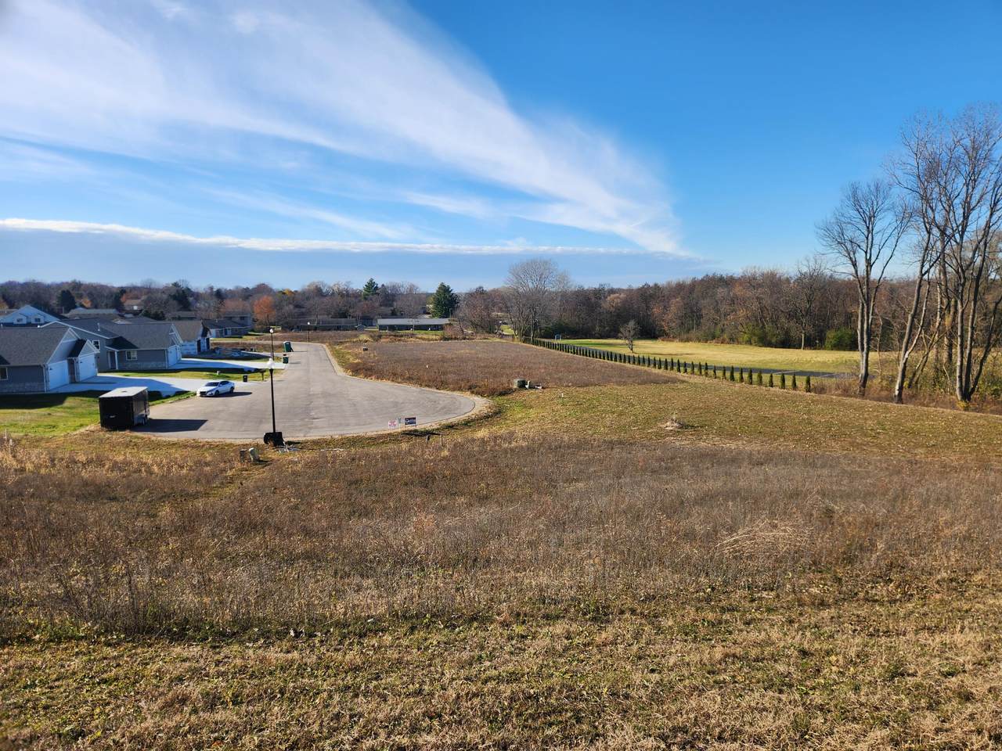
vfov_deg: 58.9
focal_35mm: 23
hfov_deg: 73.9
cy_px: 376
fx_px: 666
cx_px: 501
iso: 20
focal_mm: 5.4
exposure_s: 1/1441
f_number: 1.8
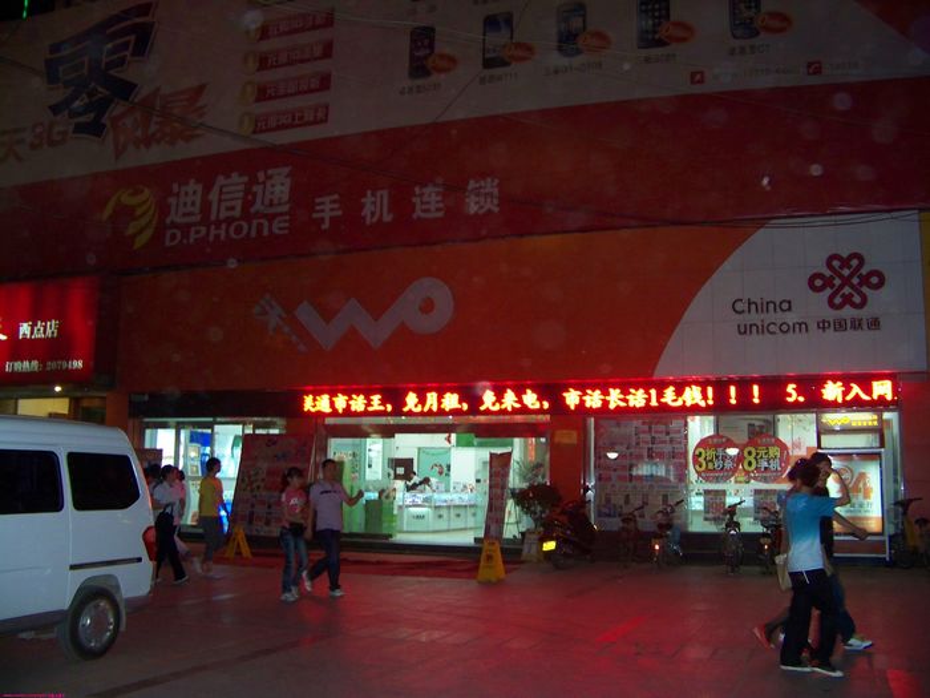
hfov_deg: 51.4
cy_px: 349
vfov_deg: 39.7
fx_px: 967
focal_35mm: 36
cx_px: 465
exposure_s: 1/30
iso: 200
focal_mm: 5.85
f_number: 2.8
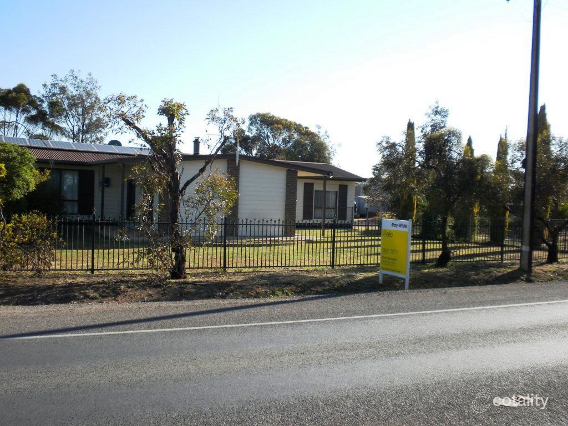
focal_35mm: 37
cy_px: 213
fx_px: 607
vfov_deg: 38.7
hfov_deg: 50.1
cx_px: 284
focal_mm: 6.6
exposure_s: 1/97.1
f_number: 10
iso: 90
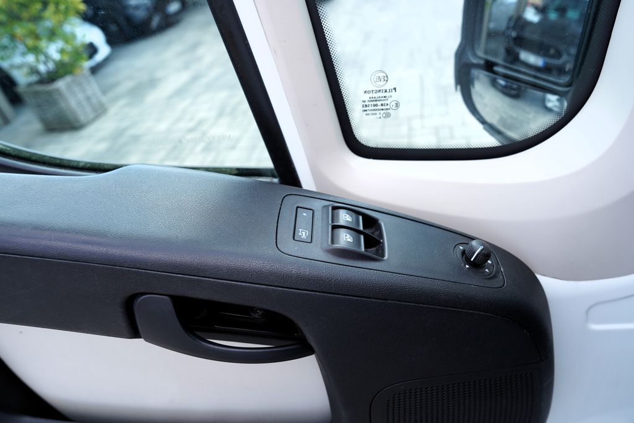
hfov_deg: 73.7
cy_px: 212
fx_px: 423
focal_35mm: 24
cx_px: 317
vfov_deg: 53.1
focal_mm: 24
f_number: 5.6
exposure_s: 1/125
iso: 100
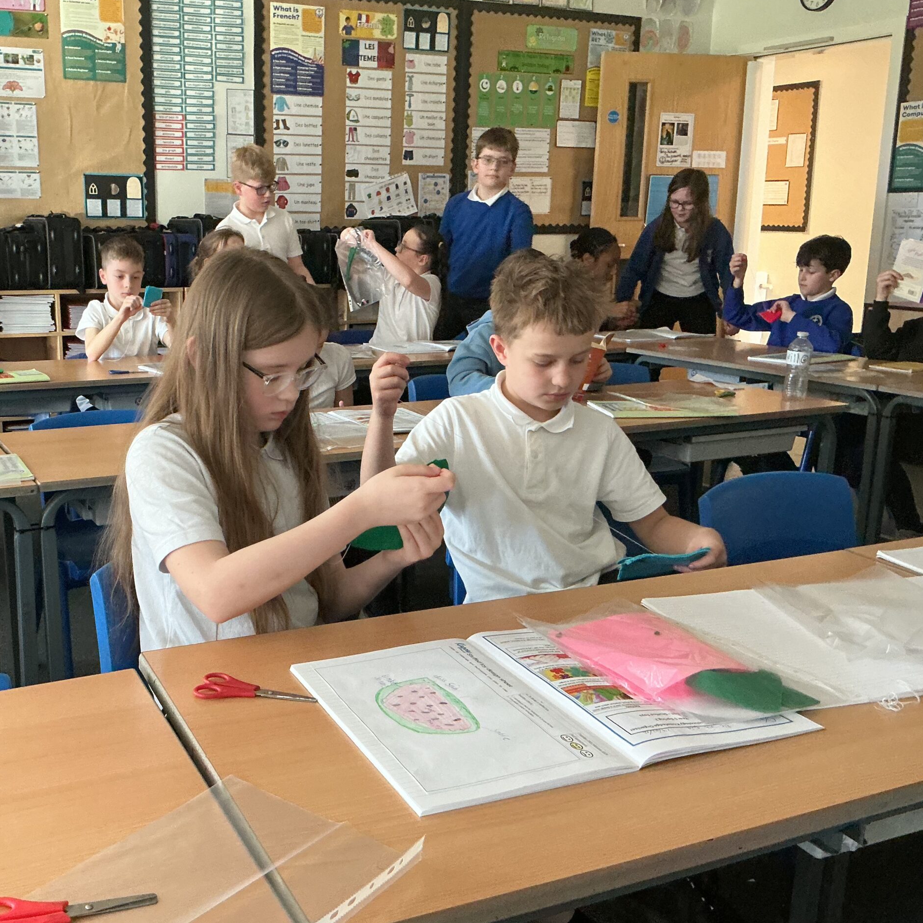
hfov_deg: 46.4
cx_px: 298
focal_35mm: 35
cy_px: 466
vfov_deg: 47.2
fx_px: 1056
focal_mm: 3
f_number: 1.8
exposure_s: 1/60
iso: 200
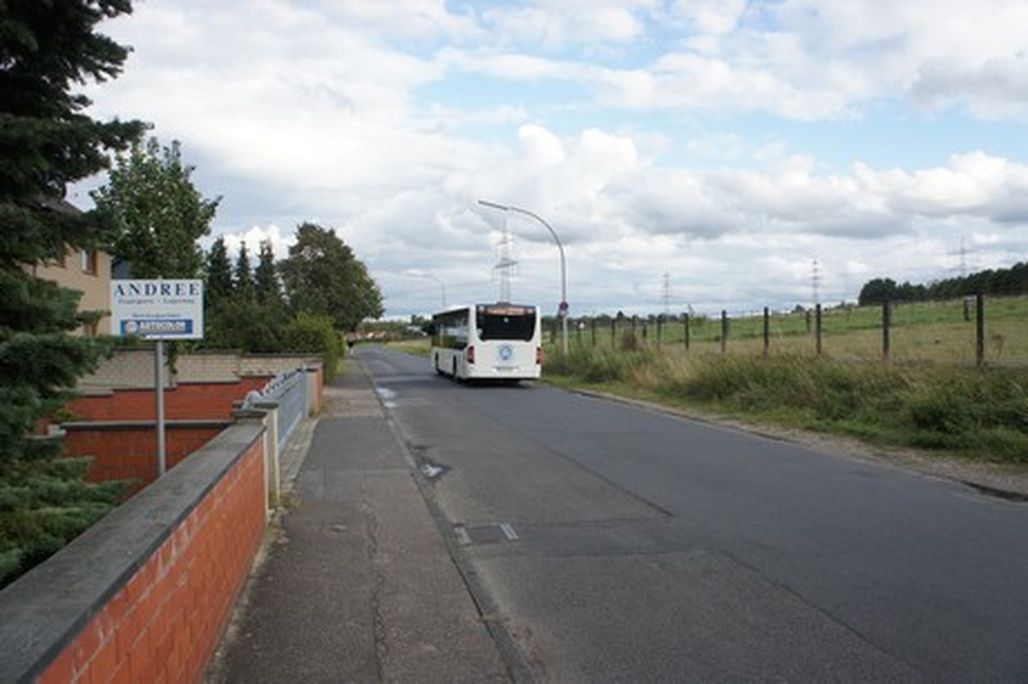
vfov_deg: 47.9
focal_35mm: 27
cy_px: 342
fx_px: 770
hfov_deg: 67.4
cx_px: 514
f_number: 7.1
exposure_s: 1/250
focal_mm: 18
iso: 400
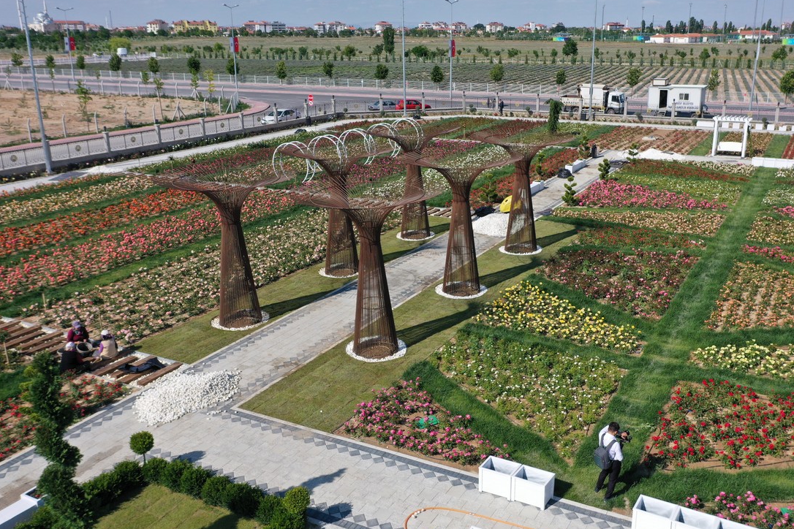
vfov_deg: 40.0
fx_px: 728
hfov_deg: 57.0
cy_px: 254
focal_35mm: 33
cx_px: 454
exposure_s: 1/60
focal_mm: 10.26
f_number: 3.5
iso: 100
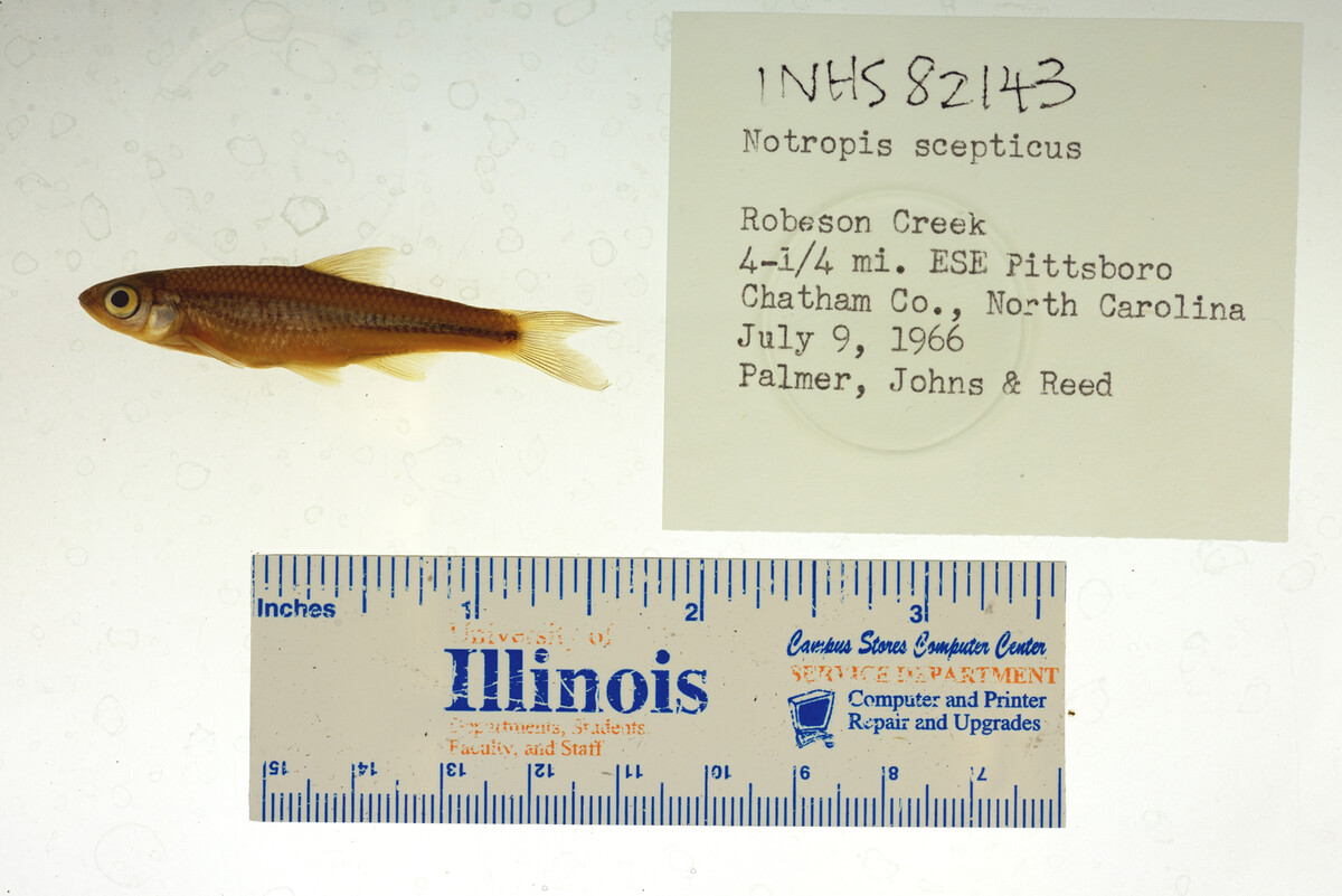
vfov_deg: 22.6
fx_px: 2237
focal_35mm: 60
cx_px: 671
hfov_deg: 33.4
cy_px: 448
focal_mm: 60
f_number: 10
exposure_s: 1/200
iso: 100
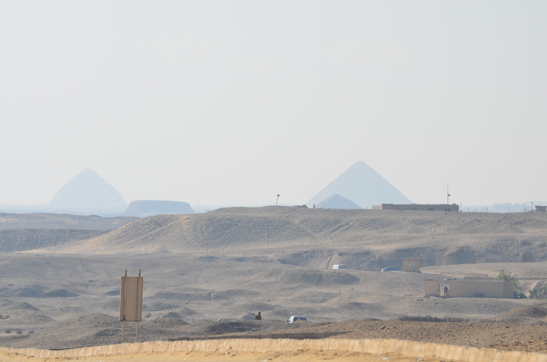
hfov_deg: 8.6
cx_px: 274
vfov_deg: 5.7
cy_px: 181
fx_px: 3639
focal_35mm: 240
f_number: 13
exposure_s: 1/250
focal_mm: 160
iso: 100
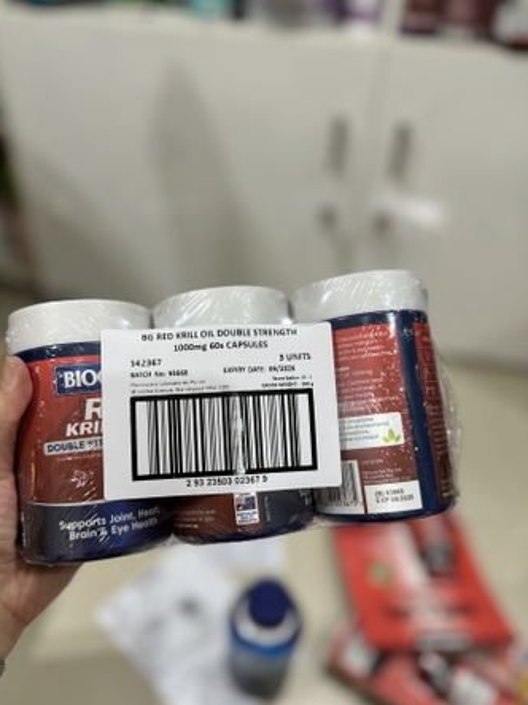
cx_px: 243
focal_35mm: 26
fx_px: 529
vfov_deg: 67.2
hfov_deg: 53.0
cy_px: 380
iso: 200
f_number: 1.78
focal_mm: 6.86
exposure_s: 1/50
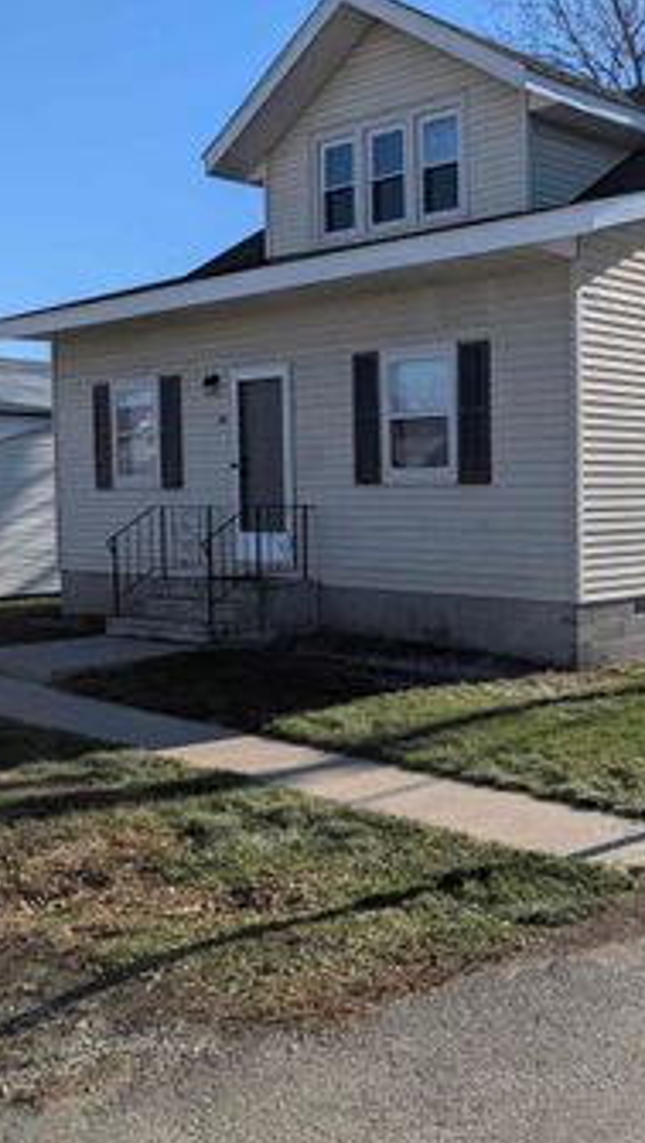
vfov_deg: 51.5
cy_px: 527
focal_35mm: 39
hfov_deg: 29.5
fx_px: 1183
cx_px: 549
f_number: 1.7
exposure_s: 1/1495
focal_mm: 4.53
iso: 33
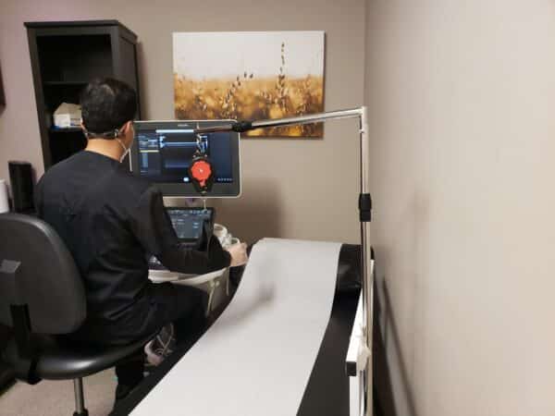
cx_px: 278
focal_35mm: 26
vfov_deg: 53.1
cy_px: 208
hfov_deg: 67.3
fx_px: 417
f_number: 2.4
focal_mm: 4.3
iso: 250
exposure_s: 1/24
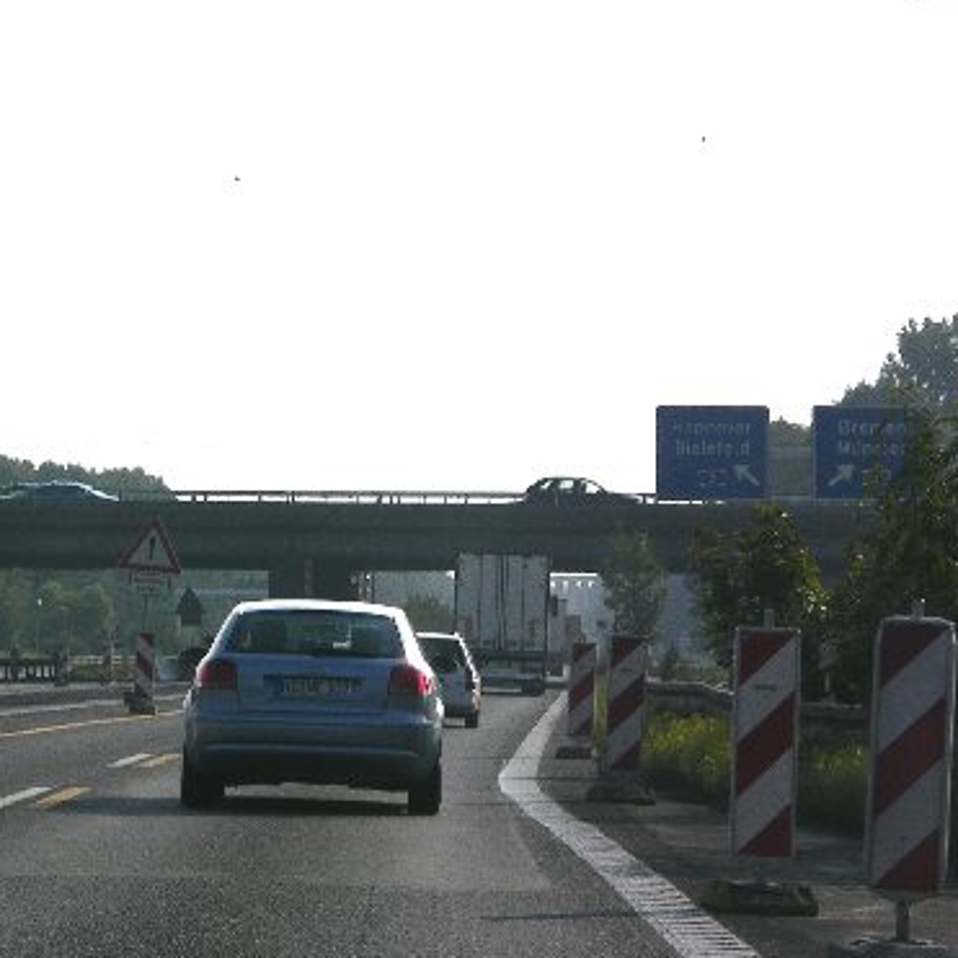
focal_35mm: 210
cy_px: 413
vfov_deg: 8.3
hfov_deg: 8.3
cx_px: 257
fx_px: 6575
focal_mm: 37.7
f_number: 7.8
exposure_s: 1/230
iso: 50
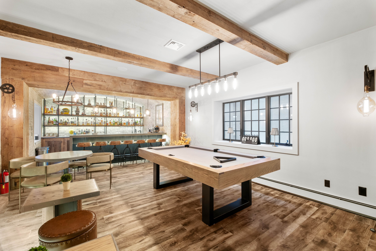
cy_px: 126
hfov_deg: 100.4
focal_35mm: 15
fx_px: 157
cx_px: 188
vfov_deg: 77.3
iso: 320
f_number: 9
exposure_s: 6.5
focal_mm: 10
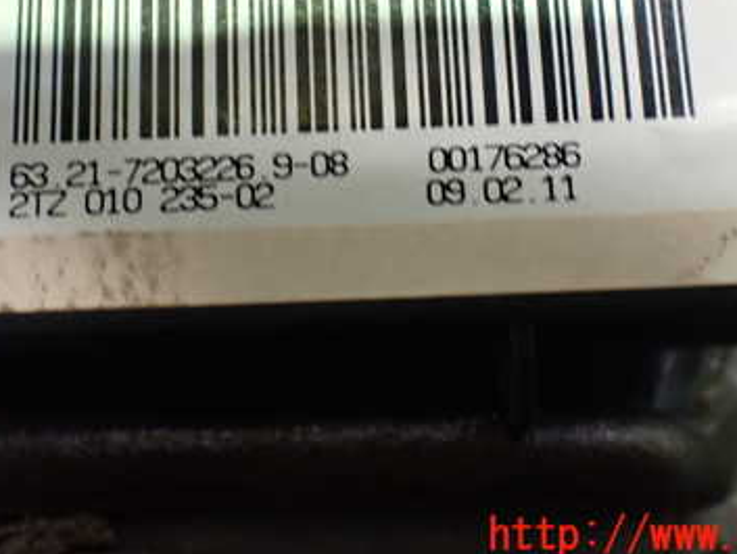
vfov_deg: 27.8
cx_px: 334
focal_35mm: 51
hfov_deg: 37.4
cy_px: 92
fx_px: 1086
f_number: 2.3
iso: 800
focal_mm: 5.4
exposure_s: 1/30
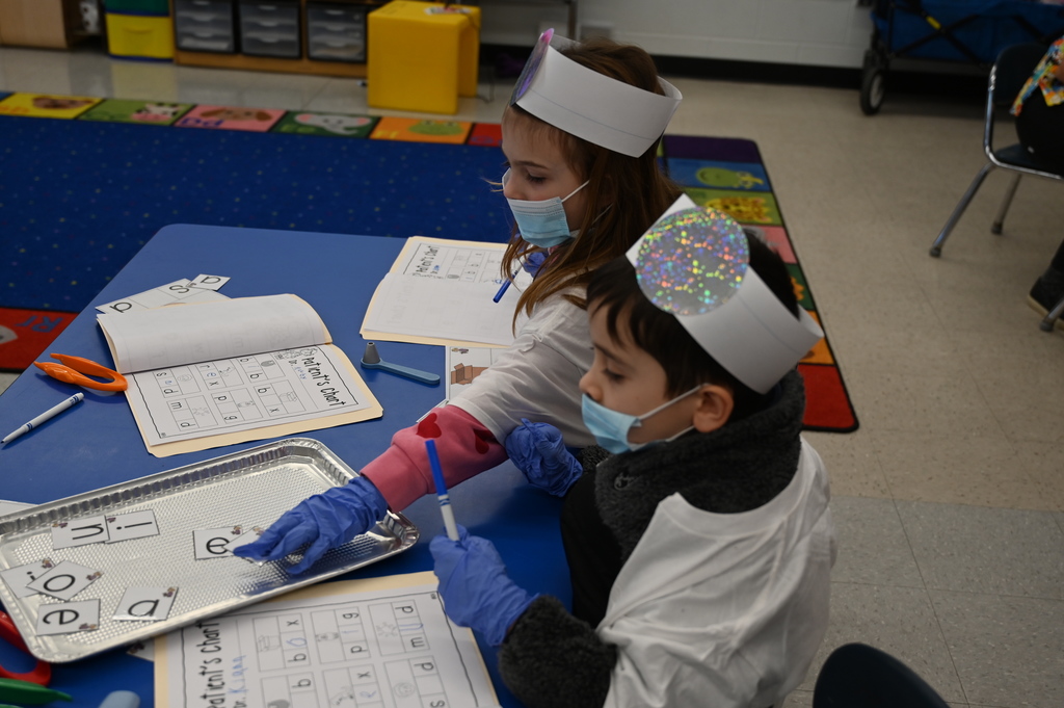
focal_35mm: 41
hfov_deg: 47.4
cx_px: 532
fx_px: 1211
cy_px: 354
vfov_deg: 32.6
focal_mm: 41
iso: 500
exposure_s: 1/125
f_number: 4
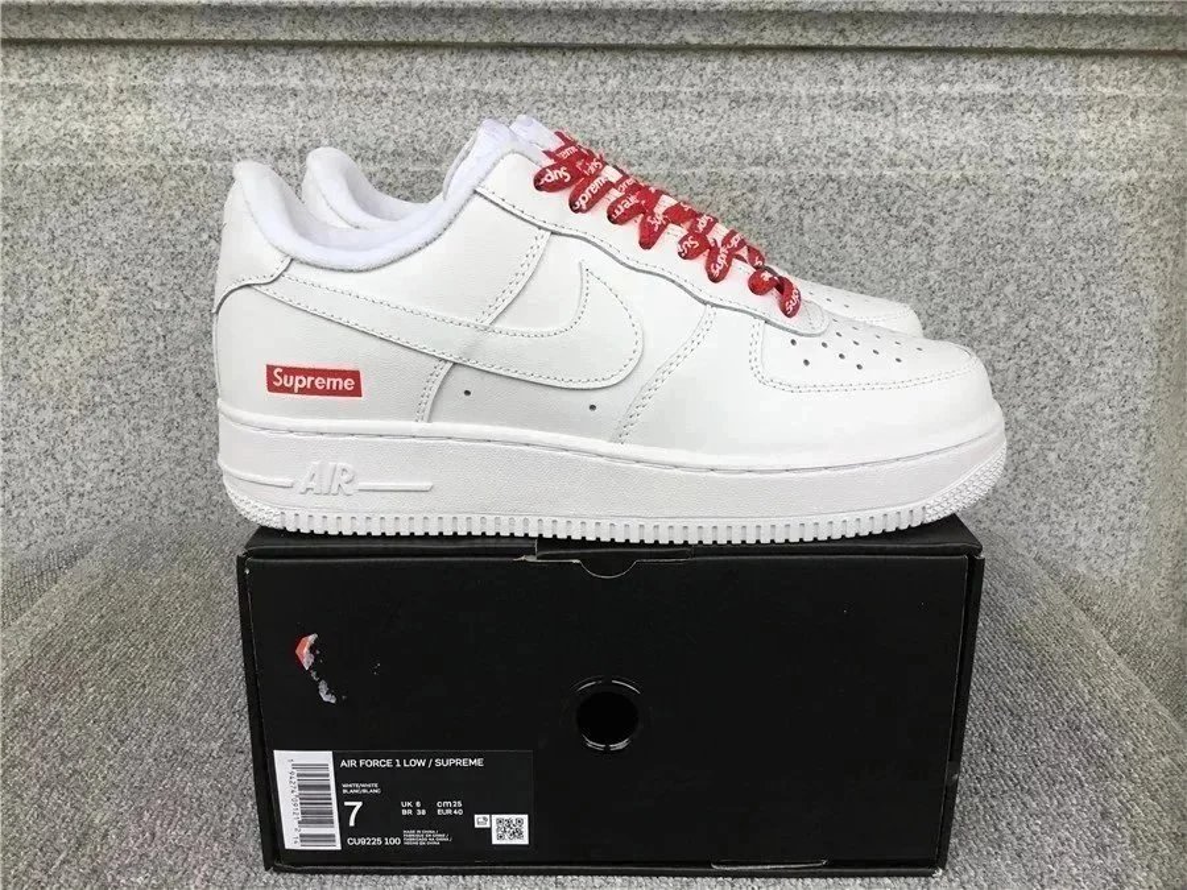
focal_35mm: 31
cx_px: 594
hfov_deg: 58.4
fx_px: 1063
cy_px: 445
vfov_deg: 45.4
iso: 25
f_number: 2.4
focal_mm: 3.3
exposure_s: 1/119
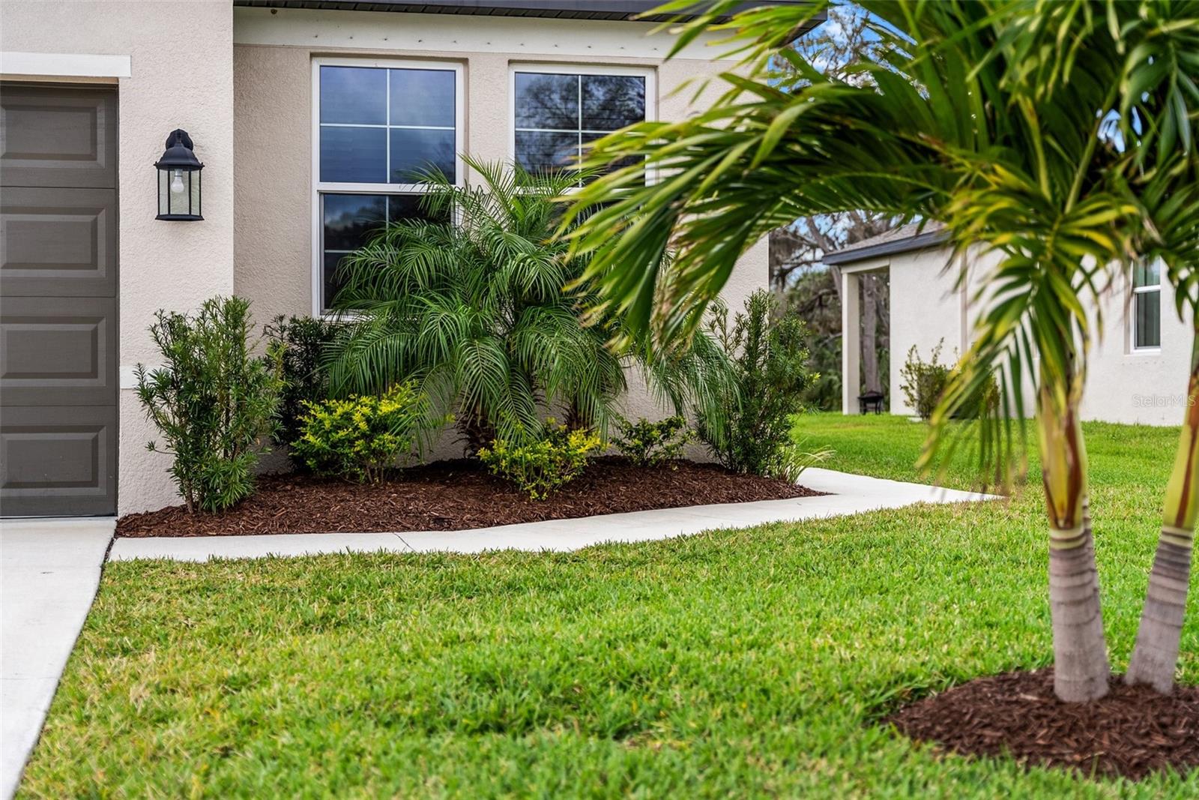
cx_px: 600
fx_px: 1822
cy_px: 400
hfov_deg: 36.4
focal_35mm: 55
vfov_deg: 24.8
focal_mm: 54.7
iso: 125
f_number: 2.8
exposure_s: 1/1000
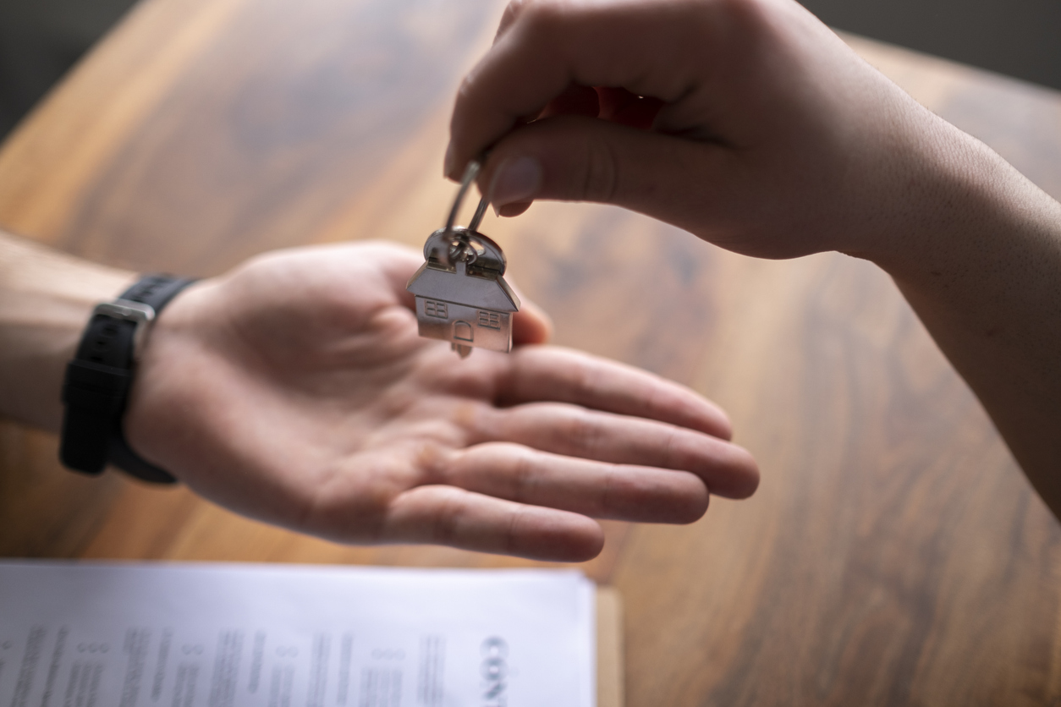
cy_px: 354
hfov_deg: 54.4
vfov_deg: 37.9
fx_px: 1031
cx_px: 530
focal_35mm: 35
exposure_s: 1/180
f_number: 1.4
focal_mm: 23
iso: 160
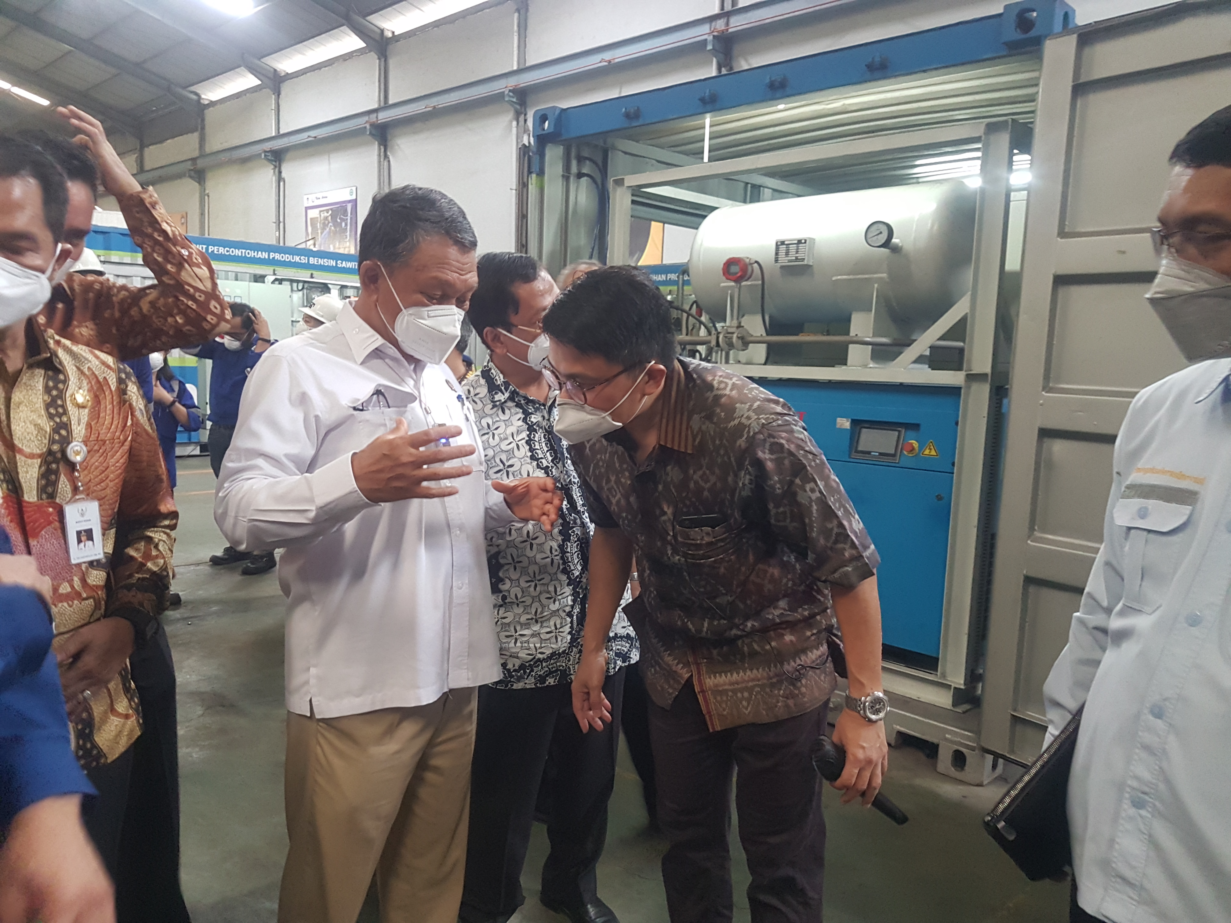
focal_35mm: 26
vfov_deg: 53.1
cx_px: 616
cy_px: 462
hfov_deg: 67.3
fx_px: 925
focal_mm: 4.2
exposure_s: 1/25
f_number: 1.7
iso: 200
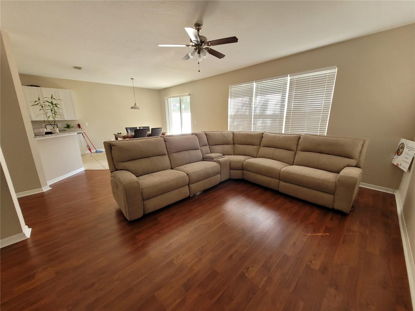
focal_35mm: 13
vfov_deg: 89.9
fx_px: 156
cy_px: 156
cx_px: 208
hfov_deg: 106.2
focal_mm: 1.74
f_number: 2.2
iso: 160
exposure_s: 1/60
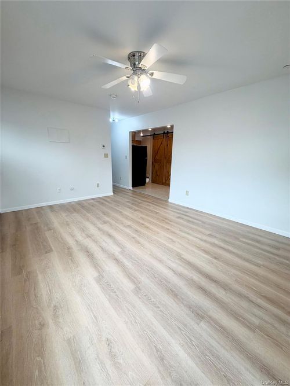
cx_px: 145
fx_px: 156
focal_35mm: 14
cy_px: 193
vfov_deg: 102.1
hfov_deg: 85.7
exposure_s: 1/120
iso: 50
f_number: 2.2
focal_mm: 2.22
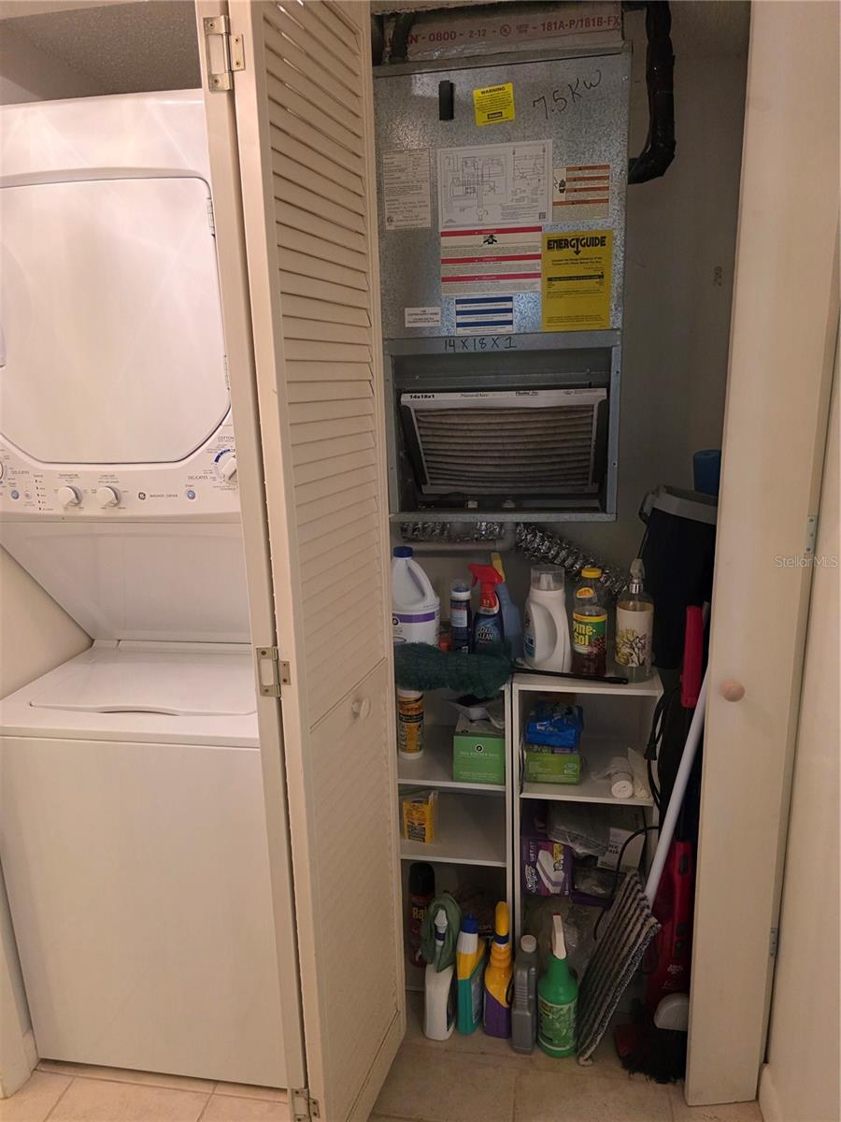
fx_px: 745
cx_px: 420
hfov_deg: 58.9
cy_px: 561
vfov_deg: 73.9
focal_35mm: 23
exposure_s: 1/120
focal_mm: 6.3
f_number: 1.7
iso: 500
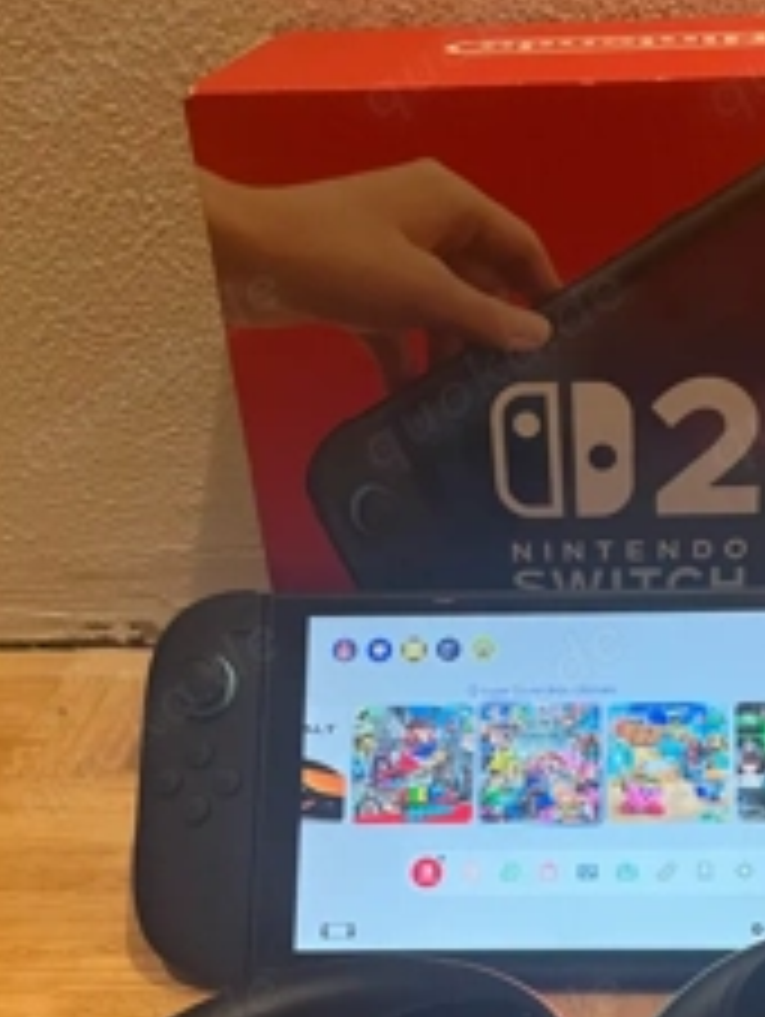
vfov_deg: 40.0
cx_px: 590
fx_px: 1353
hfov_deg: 30.9
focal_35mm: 46
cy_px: 770
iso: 400
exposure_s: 1/50
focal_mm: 5.1
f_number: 1.6
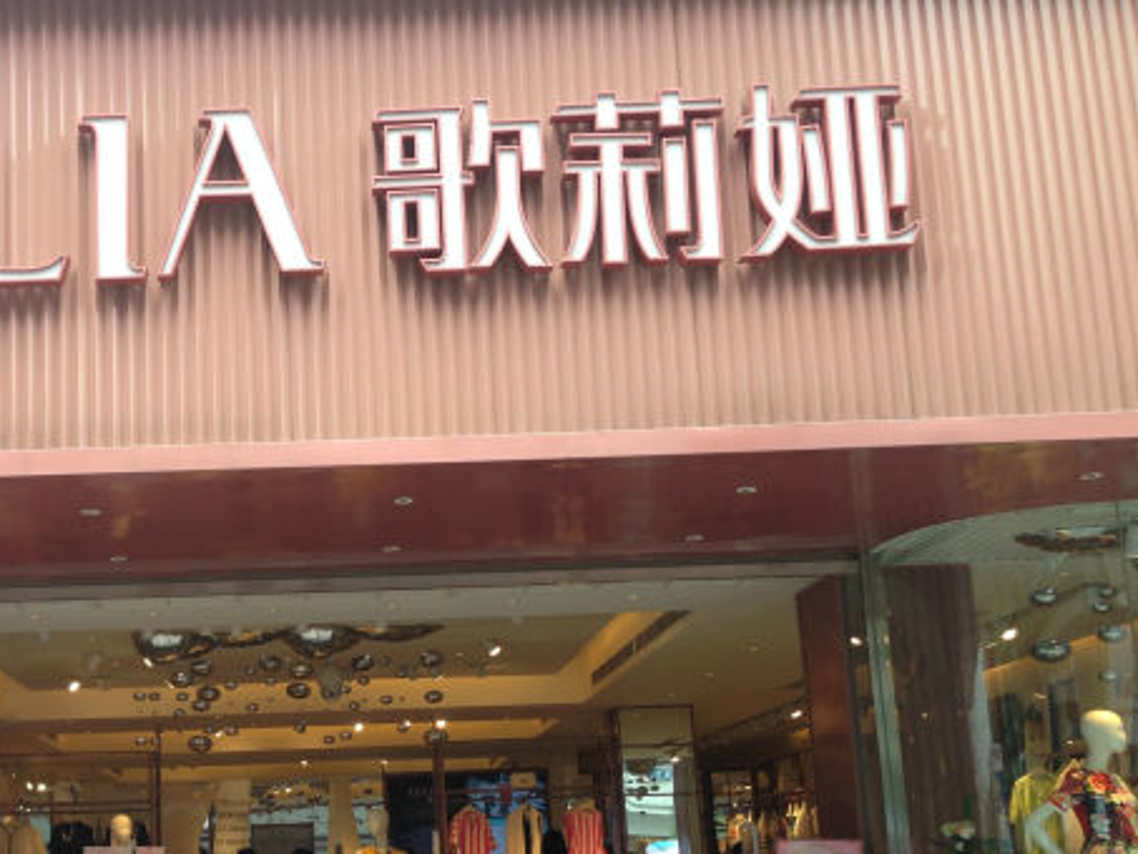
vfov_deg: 28.3
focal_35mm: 51
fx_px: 1677
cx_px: 286
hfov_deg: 36.6
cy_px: 589
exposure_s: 1/186
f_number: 2.4
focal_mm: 4.12
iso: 50
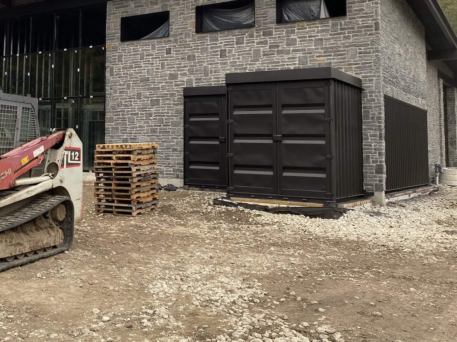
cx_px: 99
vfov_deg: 31.7
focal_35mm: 45
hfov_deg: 40.5
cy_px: 97
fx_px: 594
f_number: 1.8
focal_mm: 4.25
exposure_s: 1/327
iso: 32
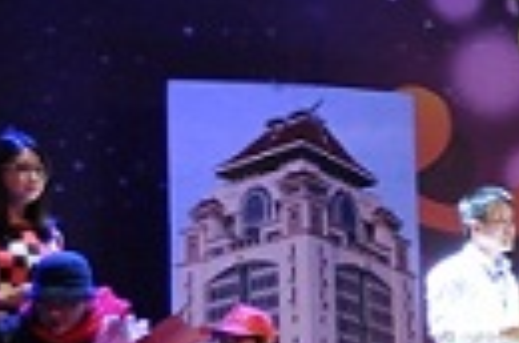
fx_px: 3121
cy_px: 148
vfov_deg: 6.3
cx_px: 984
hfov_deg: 9.0
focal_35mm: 217
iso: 800
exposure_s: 1/30
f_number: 4.2
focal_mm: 26
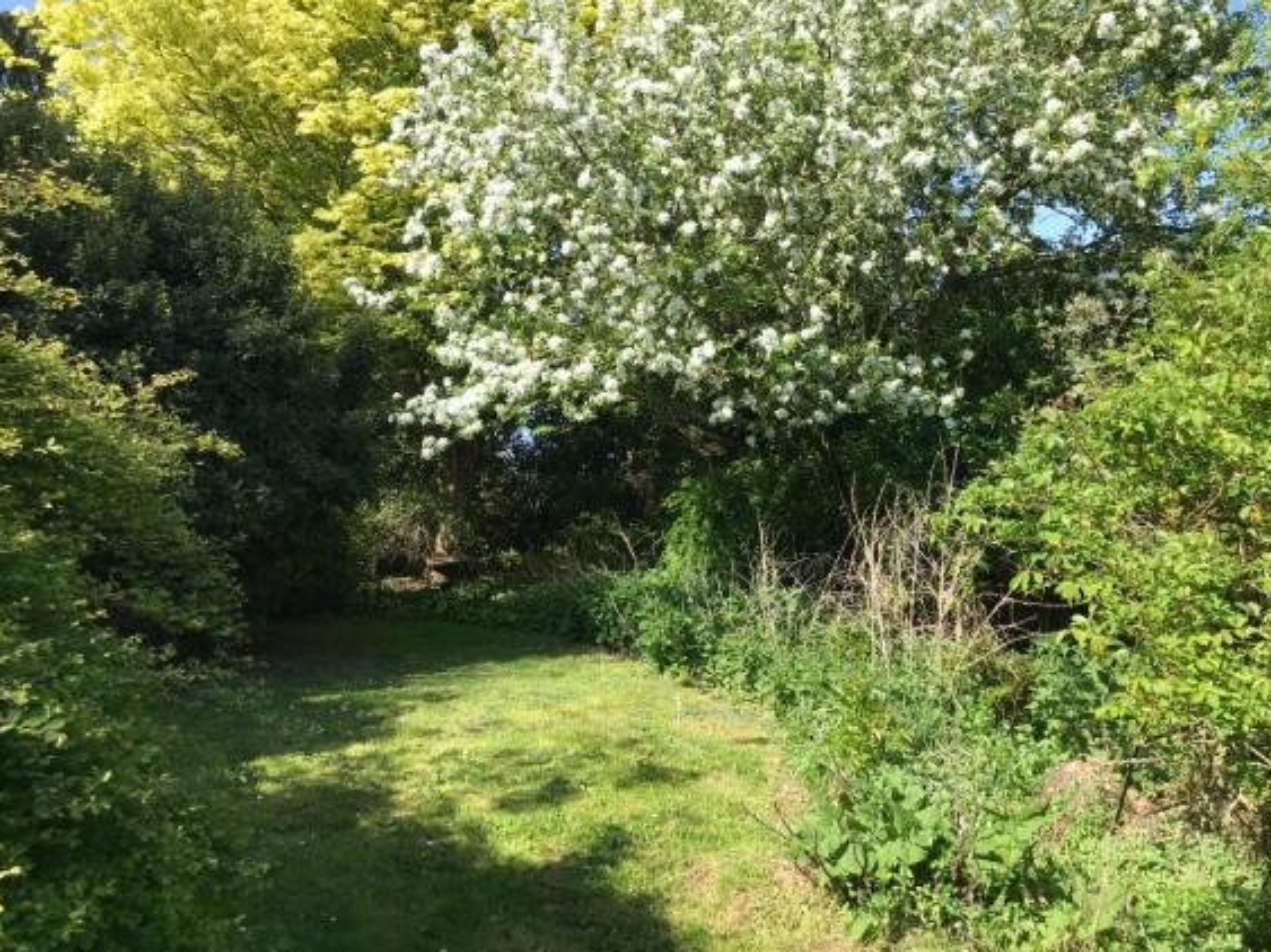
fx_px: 1065
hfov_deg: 61.7
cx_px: 654
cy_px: 486
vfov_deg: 48.2
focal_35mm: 29
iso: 20
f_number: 1.8
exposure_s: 1/855
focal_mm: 3.99
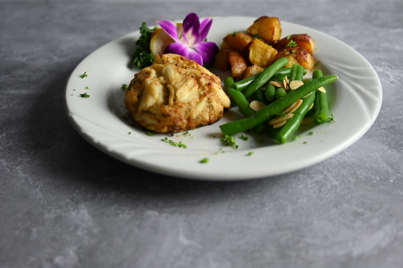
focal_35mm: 40
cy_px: 134
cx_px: 202
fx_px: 447
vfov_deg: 33.4
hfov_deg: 48.5
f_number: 4
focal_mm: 40
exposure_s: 1/40
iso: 180
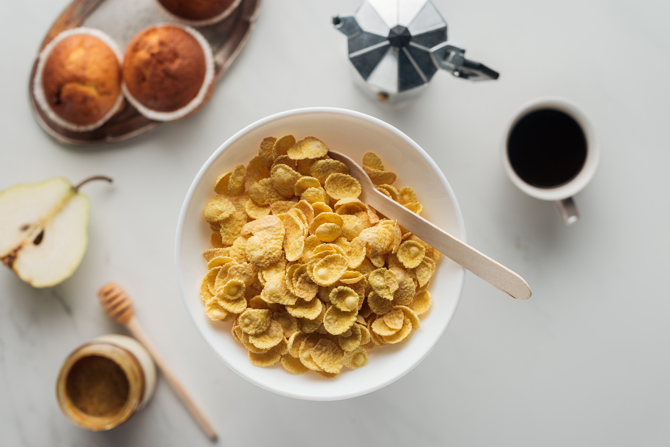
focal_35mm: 50
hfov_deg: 39.6
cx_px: 335
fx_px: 931
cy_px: 224
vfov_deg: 27.0
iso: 64
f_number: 5
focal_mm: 50
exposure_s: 1/160
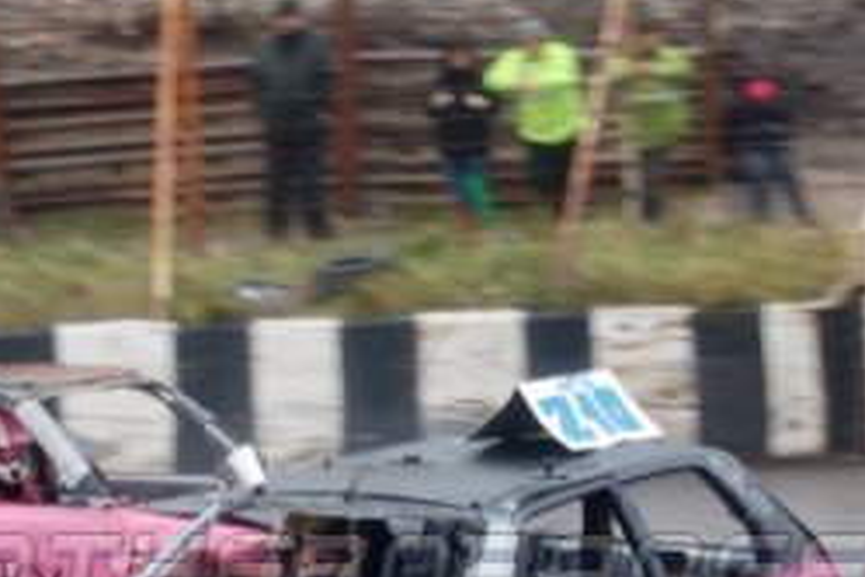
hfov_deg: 15.6
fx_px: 3147
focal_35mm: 131
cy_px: 580
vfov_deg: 10.4
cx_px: 483
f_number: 4.5
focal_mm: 34
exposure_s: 1/100
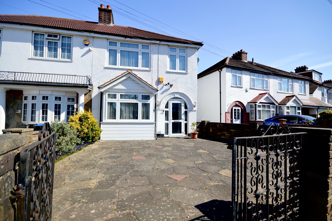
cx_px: 166
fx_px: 159
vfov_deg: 69.6
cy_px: 110
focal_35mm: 17
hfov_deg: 92.5
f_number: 9
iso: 100
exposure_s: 1/160
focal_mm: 11.5
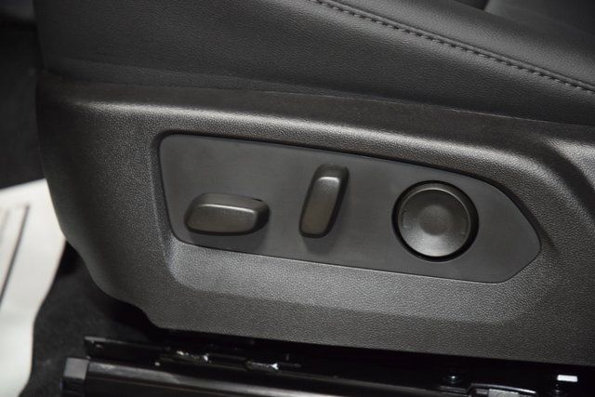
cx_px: 298
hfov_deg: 19.5
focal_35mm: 105
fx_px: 1736
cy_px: 198
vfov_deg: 13.0
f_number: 4.5
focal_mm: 70
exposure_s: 1/40
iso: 2500
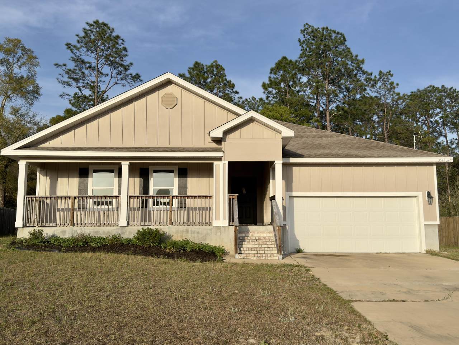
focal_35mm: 33
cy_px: 172
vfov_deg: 42.9
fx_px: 438
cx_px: 230
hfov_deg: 55.4
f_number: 1.78
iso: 64
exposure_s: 1/4545
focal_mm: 6.76
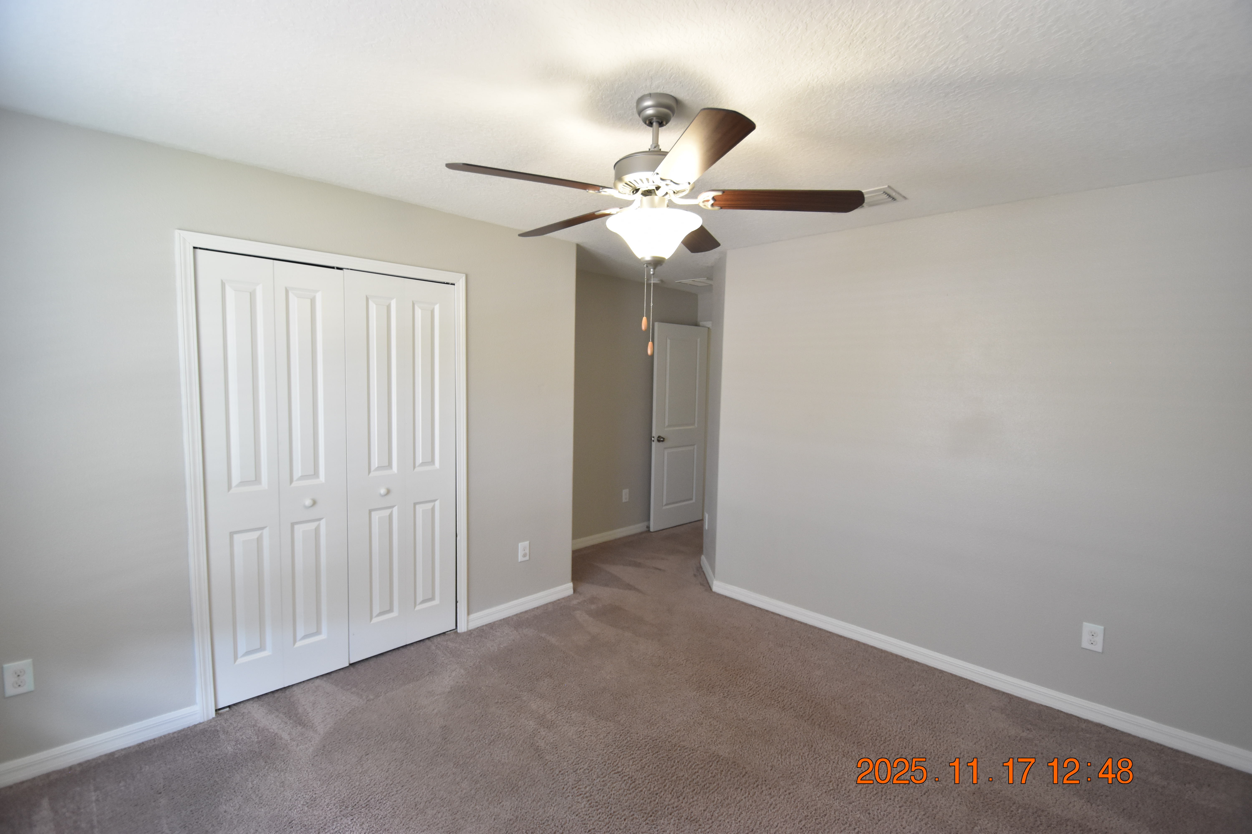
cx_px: 626
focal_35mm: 15
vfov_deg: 77.3
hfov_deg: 100.4
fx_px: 522
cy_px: 417
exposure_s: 1/90
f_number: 3.5
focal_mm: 10
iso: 800
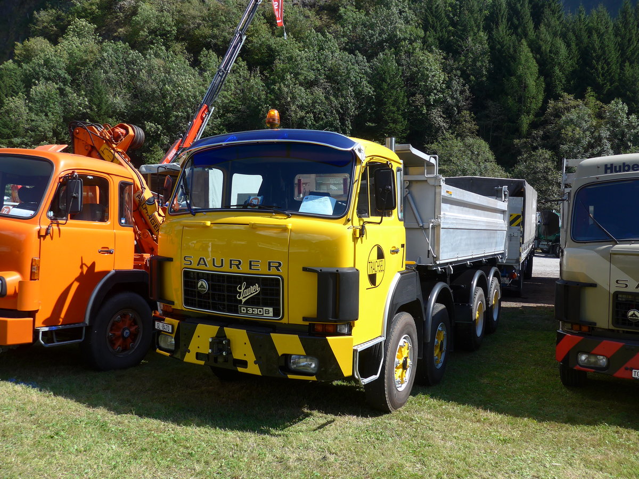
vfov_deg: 48.2
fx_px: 535
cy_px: 240
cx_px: 320
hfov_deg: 61.7
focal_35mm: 29
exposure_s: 1/800
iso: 80
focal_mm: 6
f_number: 2.8
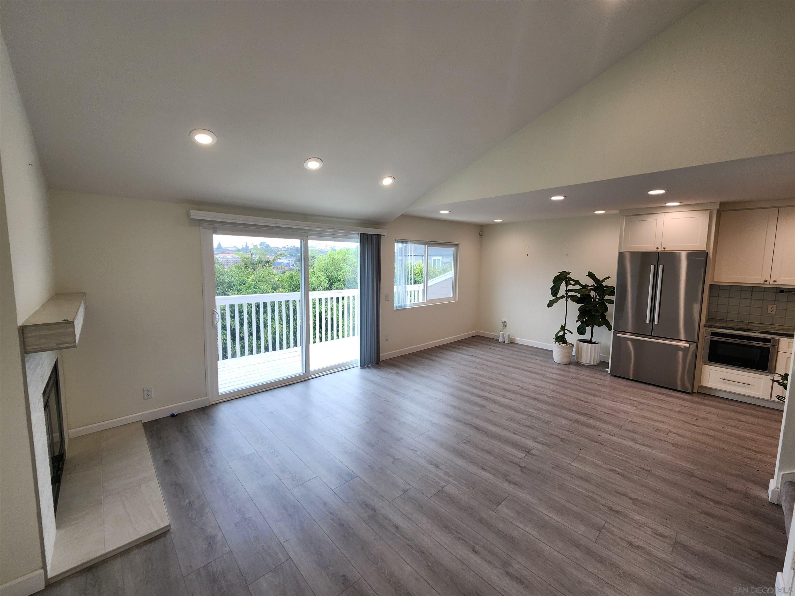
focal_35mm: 13
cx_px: 398
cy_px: 298
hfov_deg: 106.2
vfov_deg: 89.9
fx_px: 299
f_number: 2.2
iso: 50
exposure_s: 1/124
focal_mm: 2.2
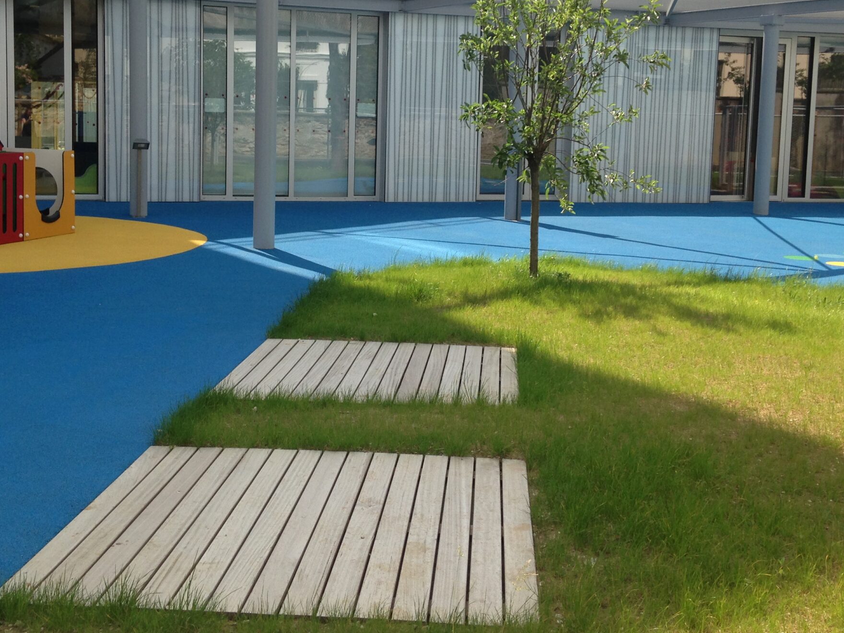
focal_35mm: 48
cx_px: 391
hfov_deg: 39.6
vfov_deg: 30.1
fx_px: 1170
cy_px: 221
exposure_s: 1/669
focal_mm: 4.12
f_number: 2.4
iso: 50
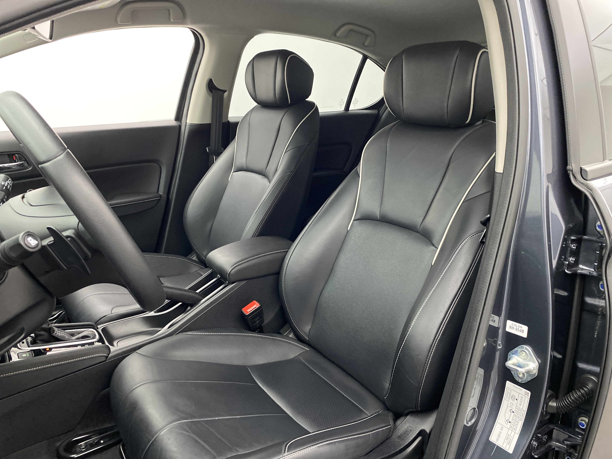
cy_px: 230
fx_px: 460
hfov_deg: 67.3
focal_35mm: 26
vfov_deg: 53.1
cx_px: 306
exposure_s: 1/30
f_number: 1.8
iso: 640
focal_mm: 4.25
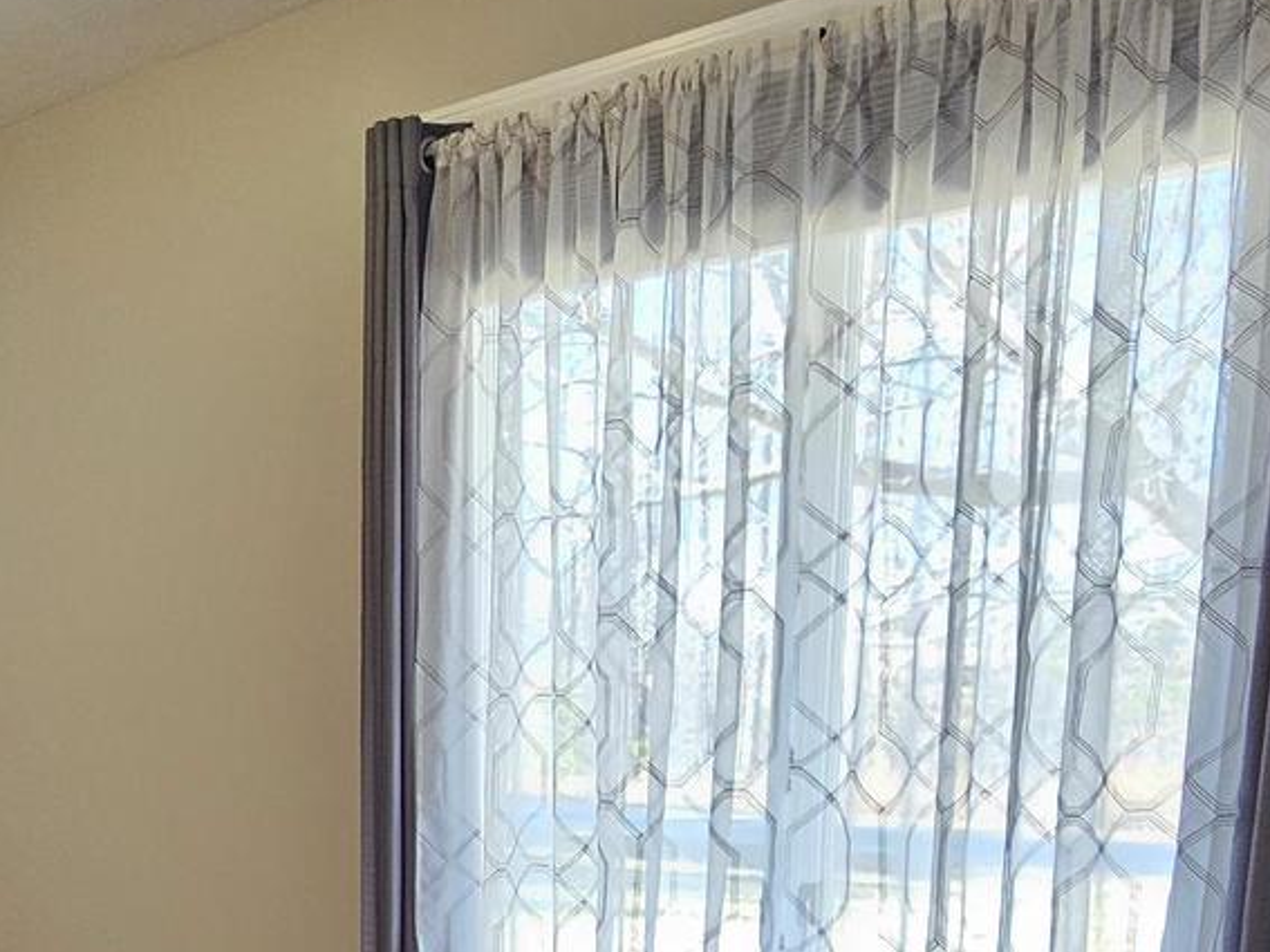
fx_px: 1210
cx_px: 161
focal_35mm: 33
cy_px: 853
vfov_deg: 39.8
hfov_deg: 50.1
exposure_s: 1/40
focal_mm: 2.2
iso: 320
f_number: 2.2
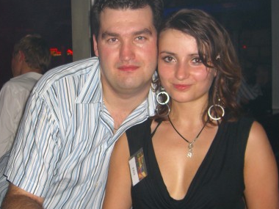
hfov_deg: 31.9
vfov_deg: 24.4
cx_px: 93
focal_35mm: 60
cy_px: 122
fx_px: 484
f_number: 2.8
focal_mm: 7.9
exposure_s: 1/60
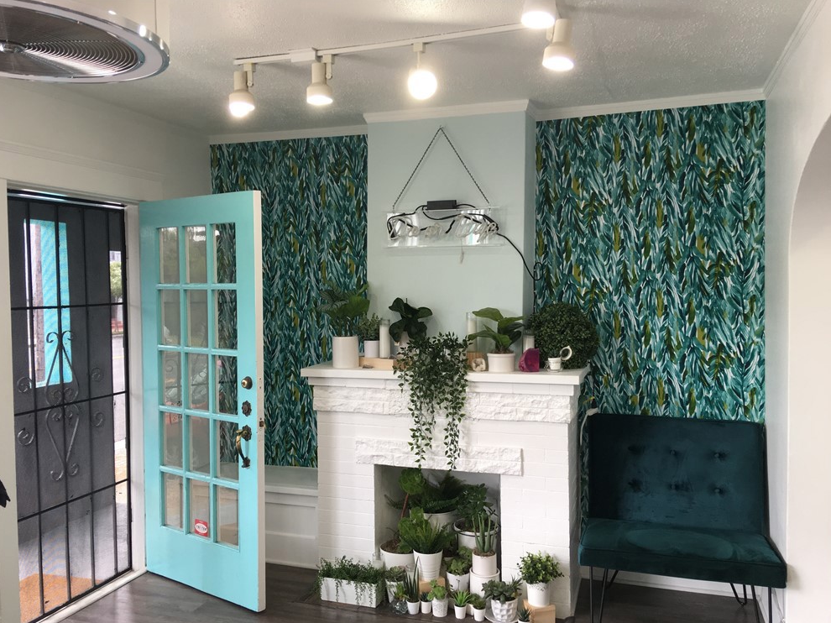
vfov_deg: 46.8
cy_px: 321
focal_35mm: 30
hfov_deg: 60.0
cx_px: 408
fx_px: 720
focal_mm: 4.15
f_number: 2.2
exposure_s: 1/30
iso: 40
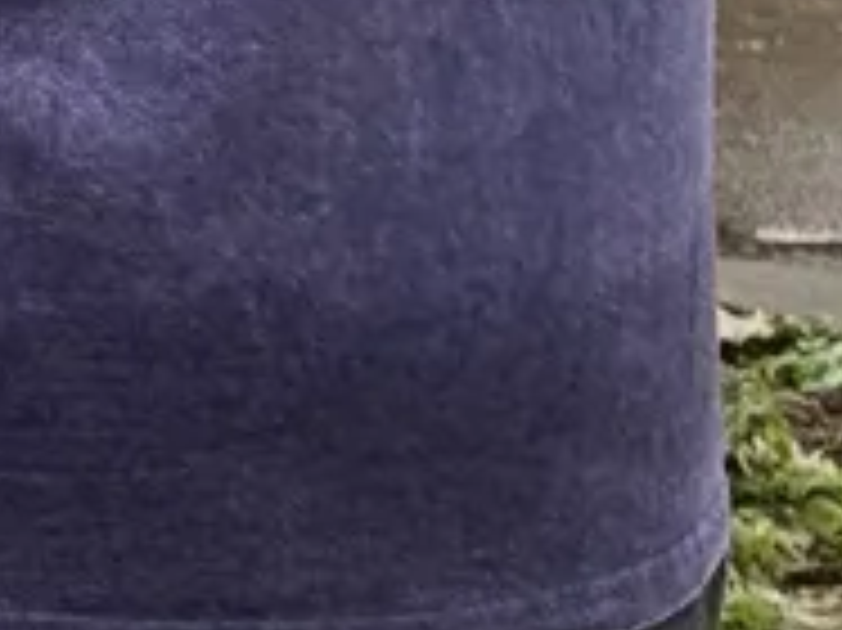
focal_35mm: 308
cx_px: -1729
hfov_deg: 5.9
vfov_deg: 4.6
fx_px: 7487
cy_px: -1350
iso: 100
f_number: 1.78
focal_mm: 6.76
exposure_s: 1/78
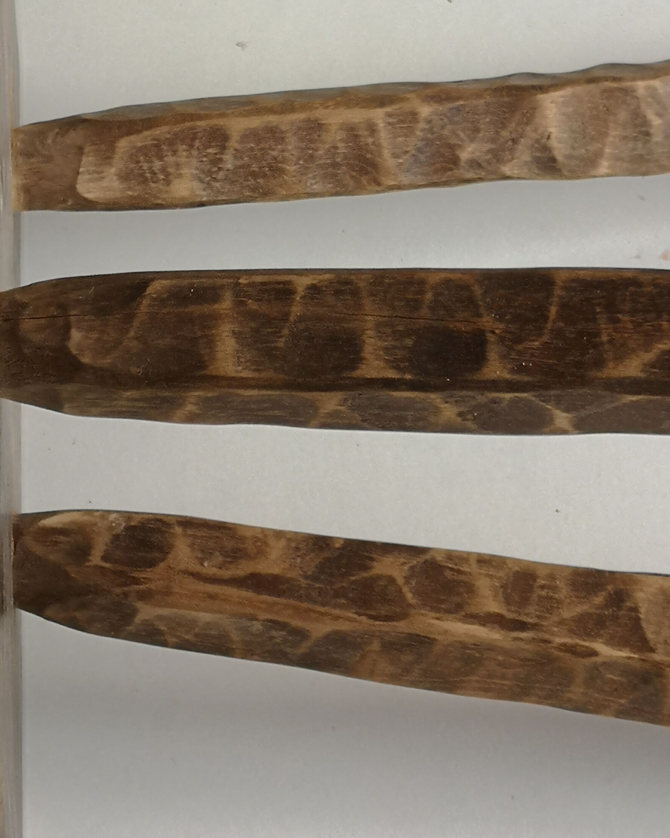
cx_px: 312
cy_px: 209
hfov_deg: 17.5
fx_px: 2181
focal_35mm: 88
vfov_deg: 21.5
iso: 50
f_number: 1.8
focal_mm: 3.95
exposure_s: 1/100
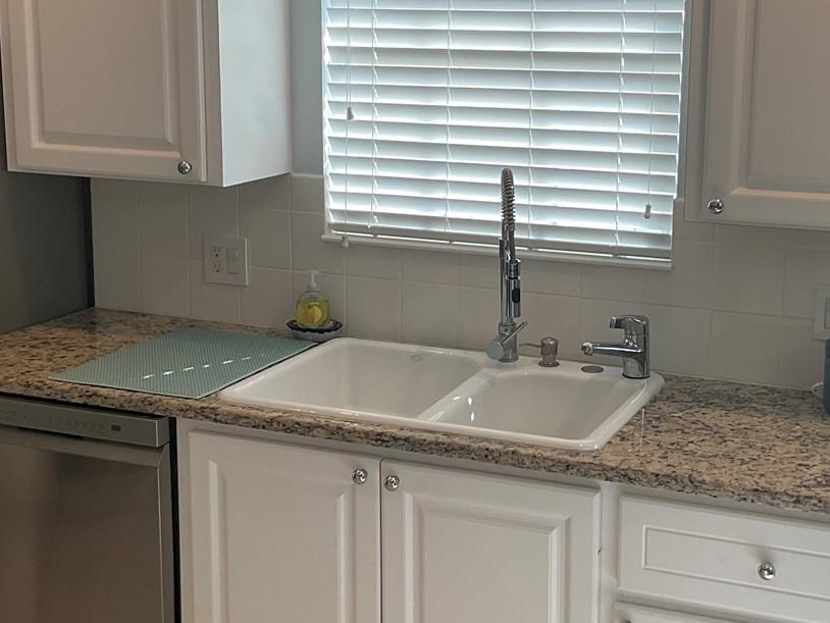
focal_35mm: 57
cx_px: 480
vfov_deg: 25.6
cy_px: 258
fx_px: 1367
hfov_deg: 33.7
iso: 32
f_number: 1.8
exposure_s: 1/120
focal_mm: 3
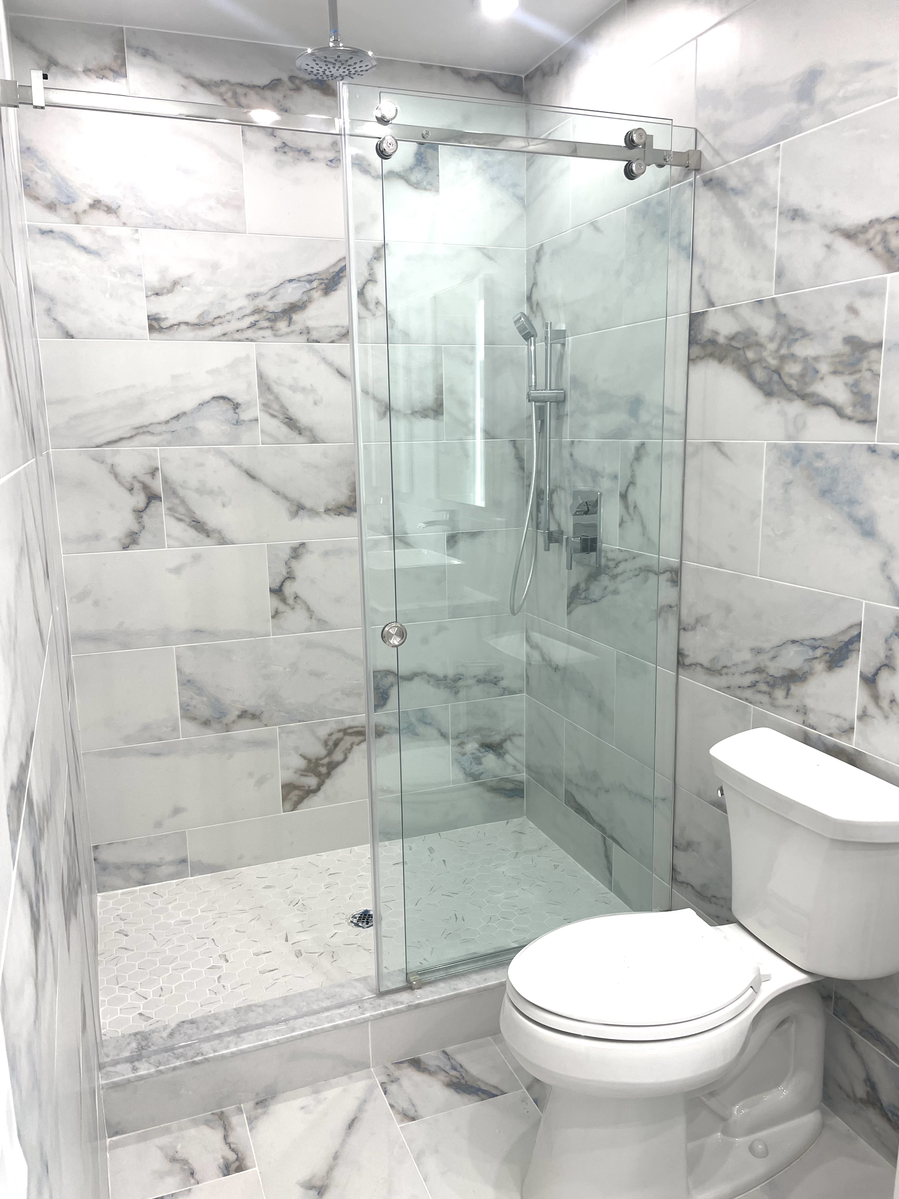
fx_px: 900
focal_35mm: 26
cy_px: 600
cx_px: 450
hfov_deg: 53.1
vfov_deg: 67.3
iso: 64
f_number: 1.6
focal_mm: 4.2
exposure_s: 1/120
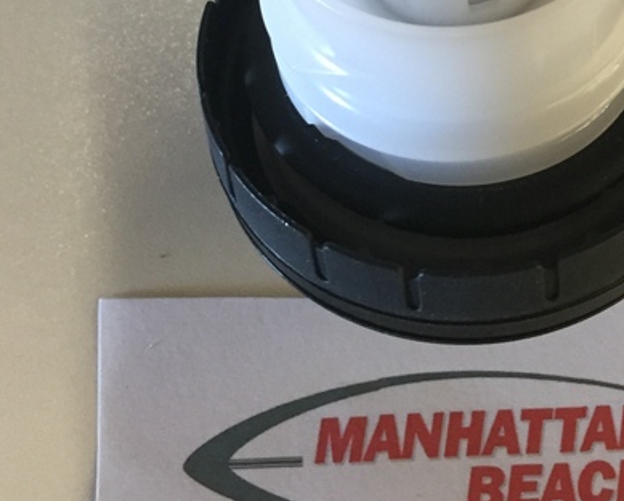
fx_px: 1146
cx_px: 464
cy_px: -62
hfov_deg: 30.0
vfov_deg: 23.0
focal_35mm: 62
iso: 125
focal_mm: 4.15
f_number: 2.2
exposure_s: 1/30
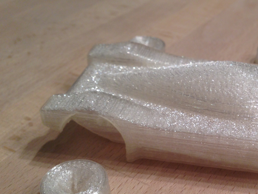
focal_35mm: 51
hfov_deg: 36.5
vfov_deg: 28.4
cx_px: 197
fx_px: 380
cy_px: 123
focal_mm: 4.12
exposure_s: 1/20
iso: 50
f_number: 2.4
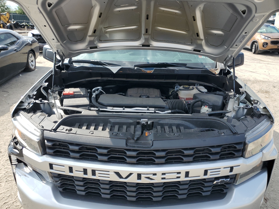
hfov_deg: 67.3
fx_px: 210
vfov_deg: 53.1
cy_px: 104
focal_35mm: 26
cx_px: 140
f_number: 1.5
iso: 50
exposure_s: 1/1429
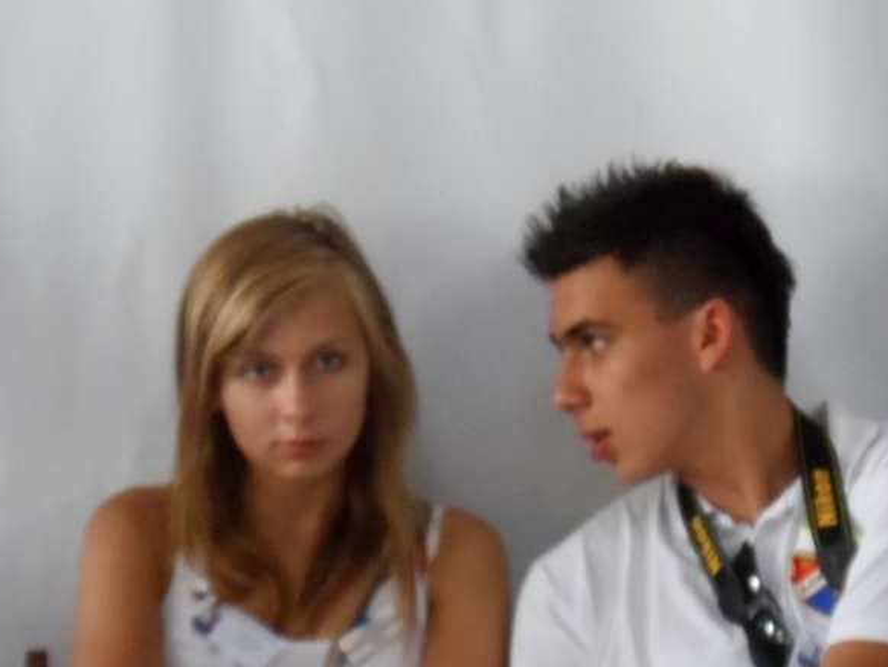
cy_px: 435
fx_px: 8033
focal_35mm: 313
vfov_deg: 4.8
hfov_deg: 6.3
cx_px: 488
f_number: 4.5
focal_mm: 28.9
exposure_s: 1/45
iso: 800
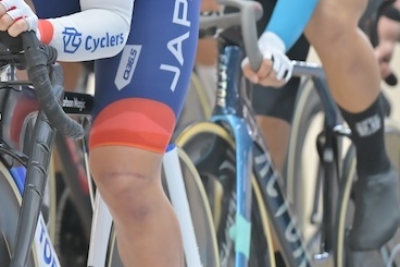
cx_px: 50
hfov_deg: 2.9
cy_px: 25
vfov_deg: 1.9
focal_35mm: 717
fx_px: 7963
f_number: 6.3
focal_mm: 330
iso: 2500
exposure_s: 1/400
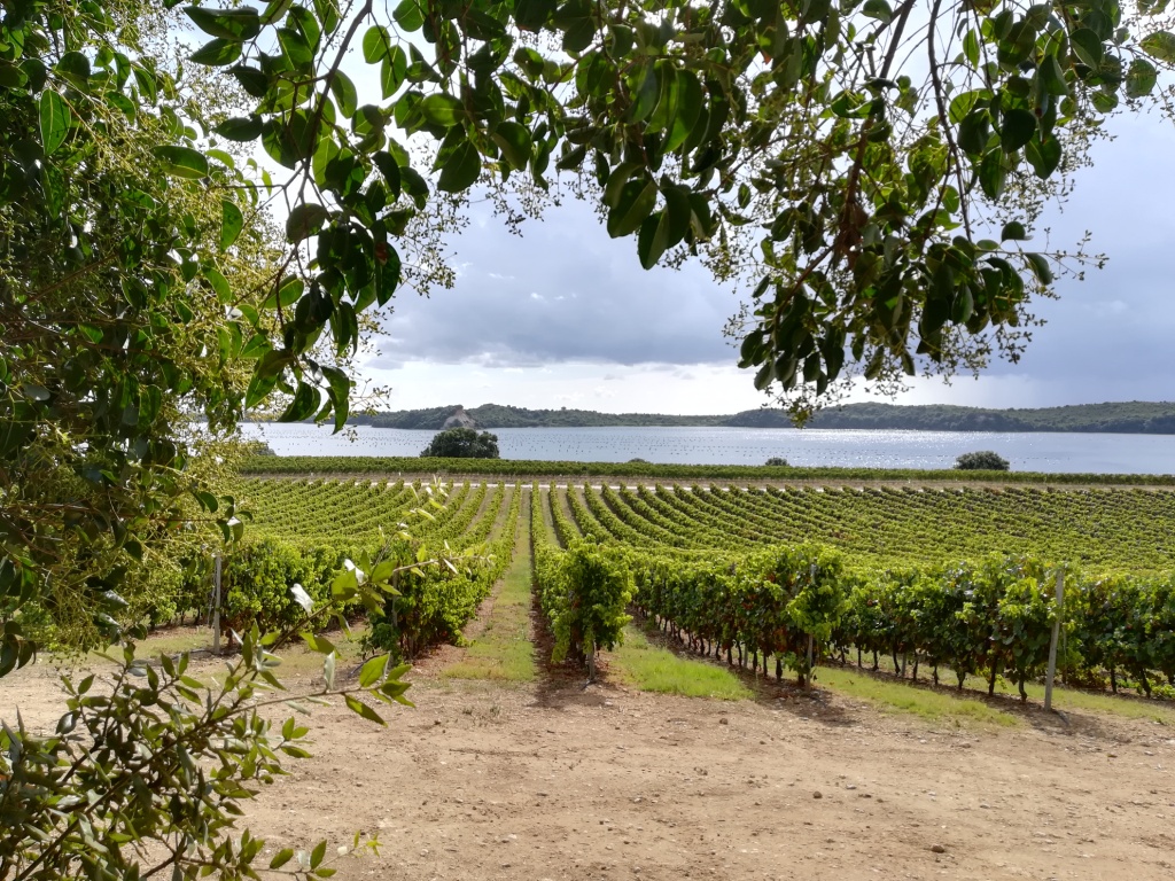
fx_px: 883
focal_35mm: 26
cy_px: 440
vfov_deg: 53.1
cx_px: 588
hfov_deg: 67.3
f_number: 2.2
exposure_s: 1/943
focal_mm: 3.83
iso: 50
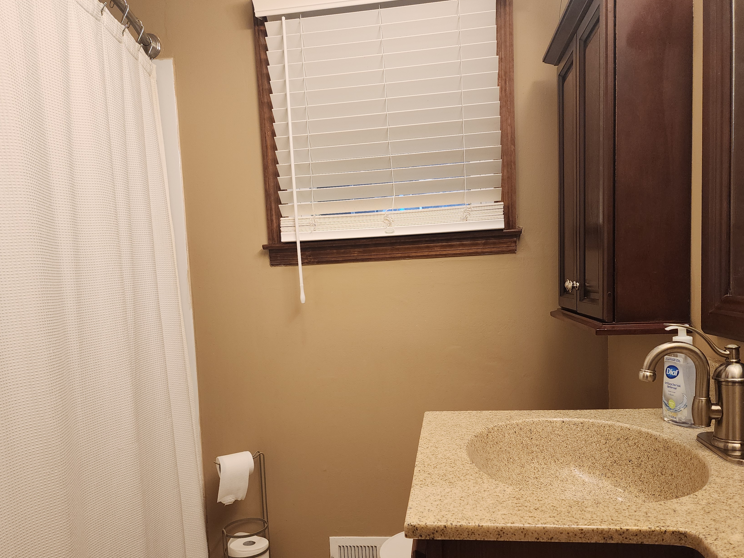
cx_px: 374
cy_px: 333
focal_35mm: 28
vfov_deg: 49.4
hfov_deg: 63.4
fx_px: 602
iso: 160
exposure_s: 1/120
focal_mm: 6.4
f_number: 1.8
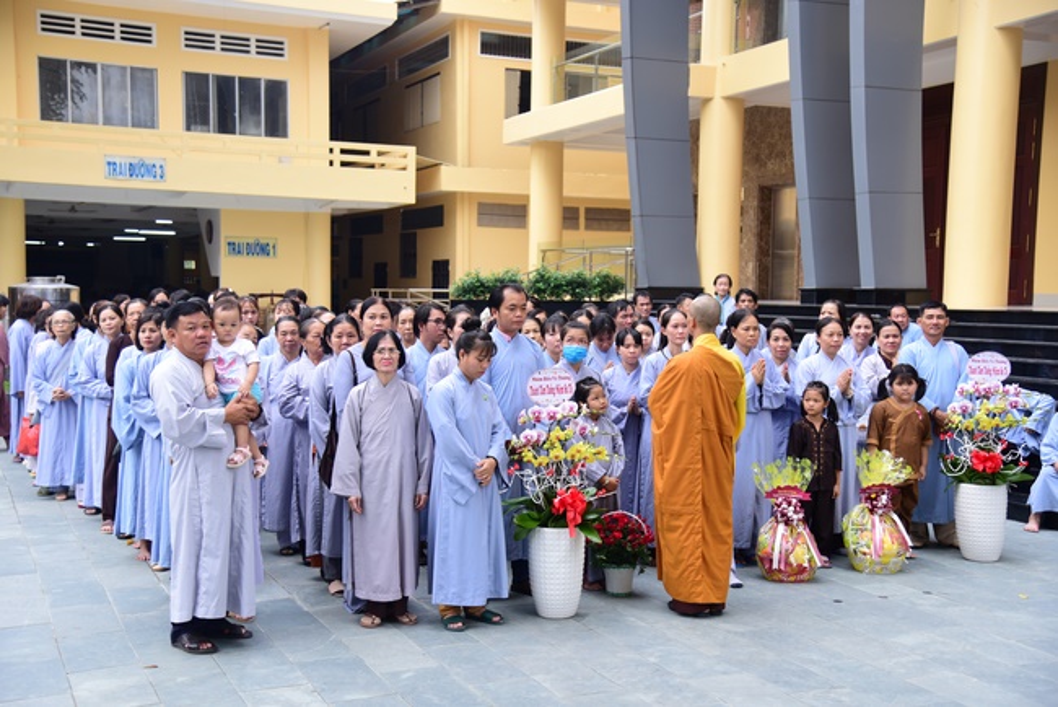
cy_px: 354
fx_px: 1294
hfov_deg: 44.5
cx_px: 529
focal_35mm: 44
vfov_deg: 30.5
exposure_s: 1/100
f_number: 4
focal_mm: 44
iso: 200
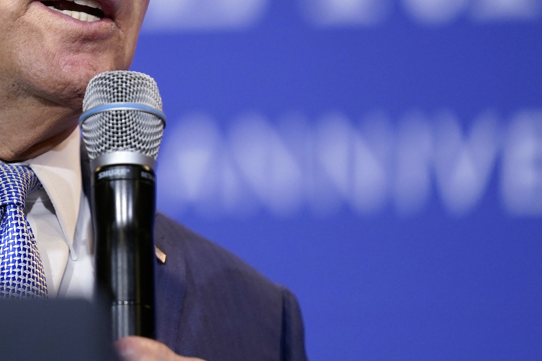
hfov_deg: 5.0
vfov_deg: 3.3
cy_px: 24
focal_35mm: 415
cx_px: -5
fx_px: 6248
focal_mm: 200
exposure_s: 1/250
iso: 2000
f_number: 2.8
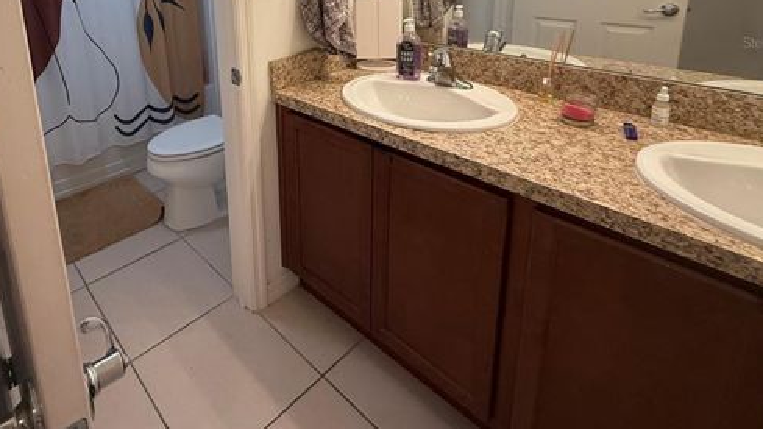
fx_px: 445
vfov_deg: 46.4
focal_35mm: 22
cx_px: 258
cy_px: 42
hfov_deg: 78.7
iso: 200
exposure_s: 1/120
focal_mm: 2.22
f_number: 2.2
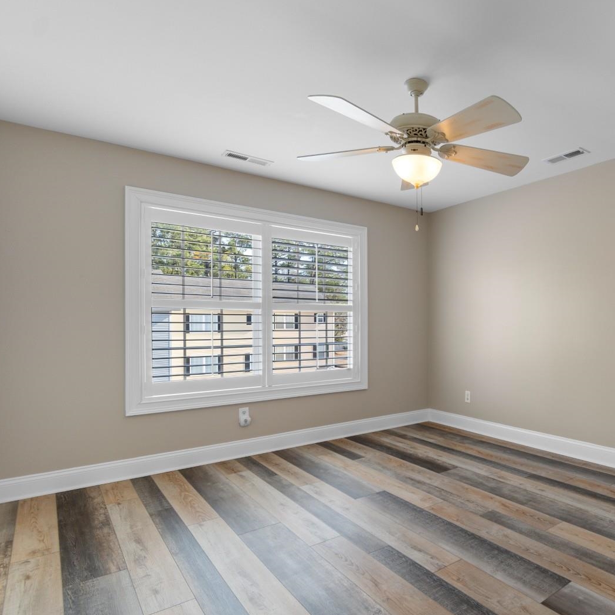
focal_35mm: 21
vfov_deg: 72.1
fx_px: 422
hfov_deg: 67.5
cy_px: 314
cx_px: 461
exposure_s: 1/50
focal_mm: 11
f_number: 4.8
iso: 100
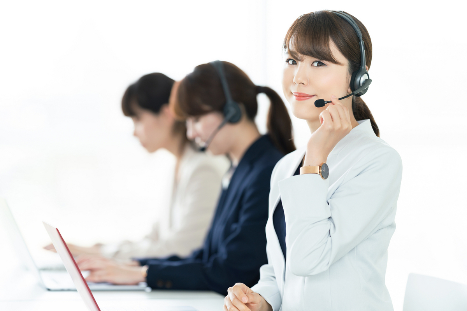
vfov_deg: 10.2
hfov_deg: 15.2
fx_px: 1751
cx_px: 234
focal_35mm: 135
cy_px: 156
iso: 100
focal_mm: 135
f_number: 2.2
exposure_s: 1/160
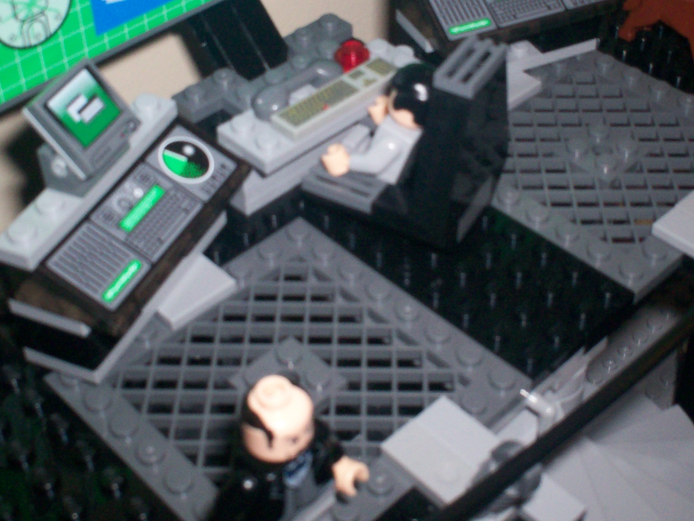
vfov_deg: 25.5
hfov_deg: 33.8
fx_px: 1143
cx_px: 356
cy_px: 166
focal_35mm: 57
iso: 140
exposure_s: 1/60
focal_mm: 6
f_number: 4.5
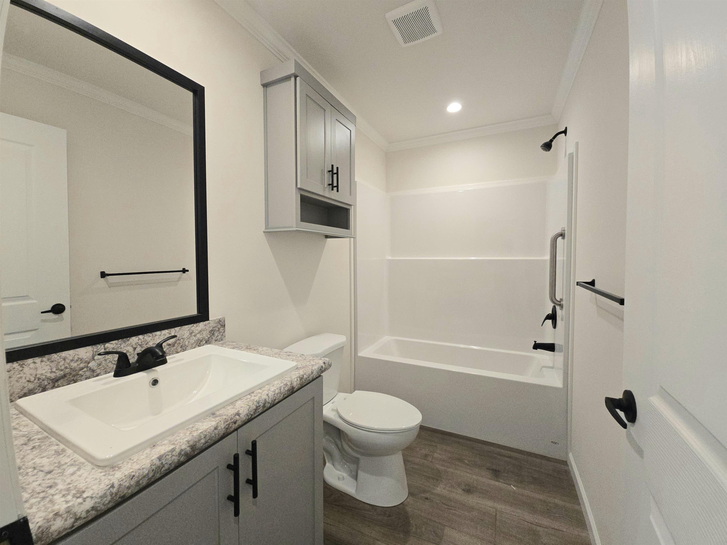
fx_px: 273
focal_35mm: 13
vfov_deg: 89.9
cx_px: 364
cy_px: 272
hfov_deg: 106.2
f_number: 2.2
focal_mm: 2.2
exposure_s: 1/60.2
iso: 160
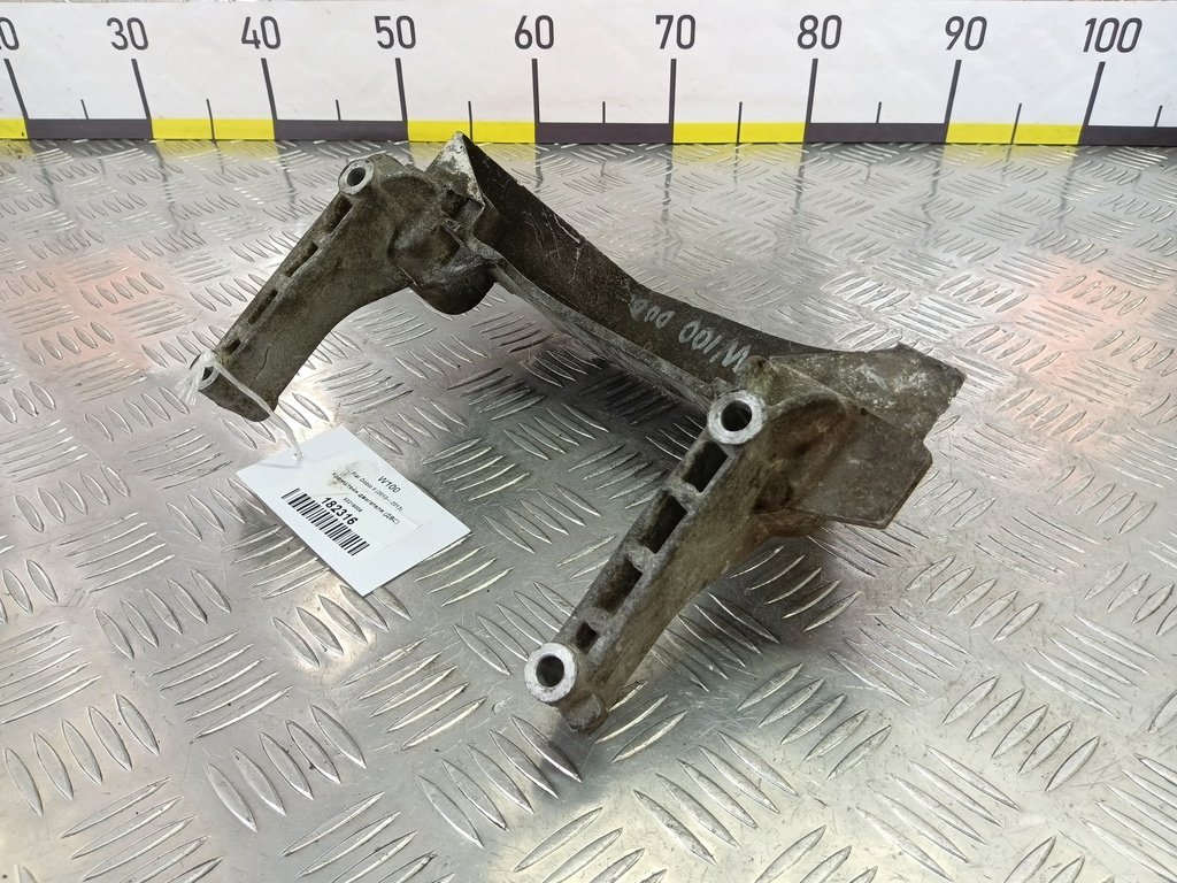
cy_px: 442
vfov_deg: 58.9
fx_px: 782
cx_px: 588
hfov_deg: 73.9
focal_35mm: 23
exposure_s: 1/50
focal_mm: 4.11
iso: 133
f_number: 1.6
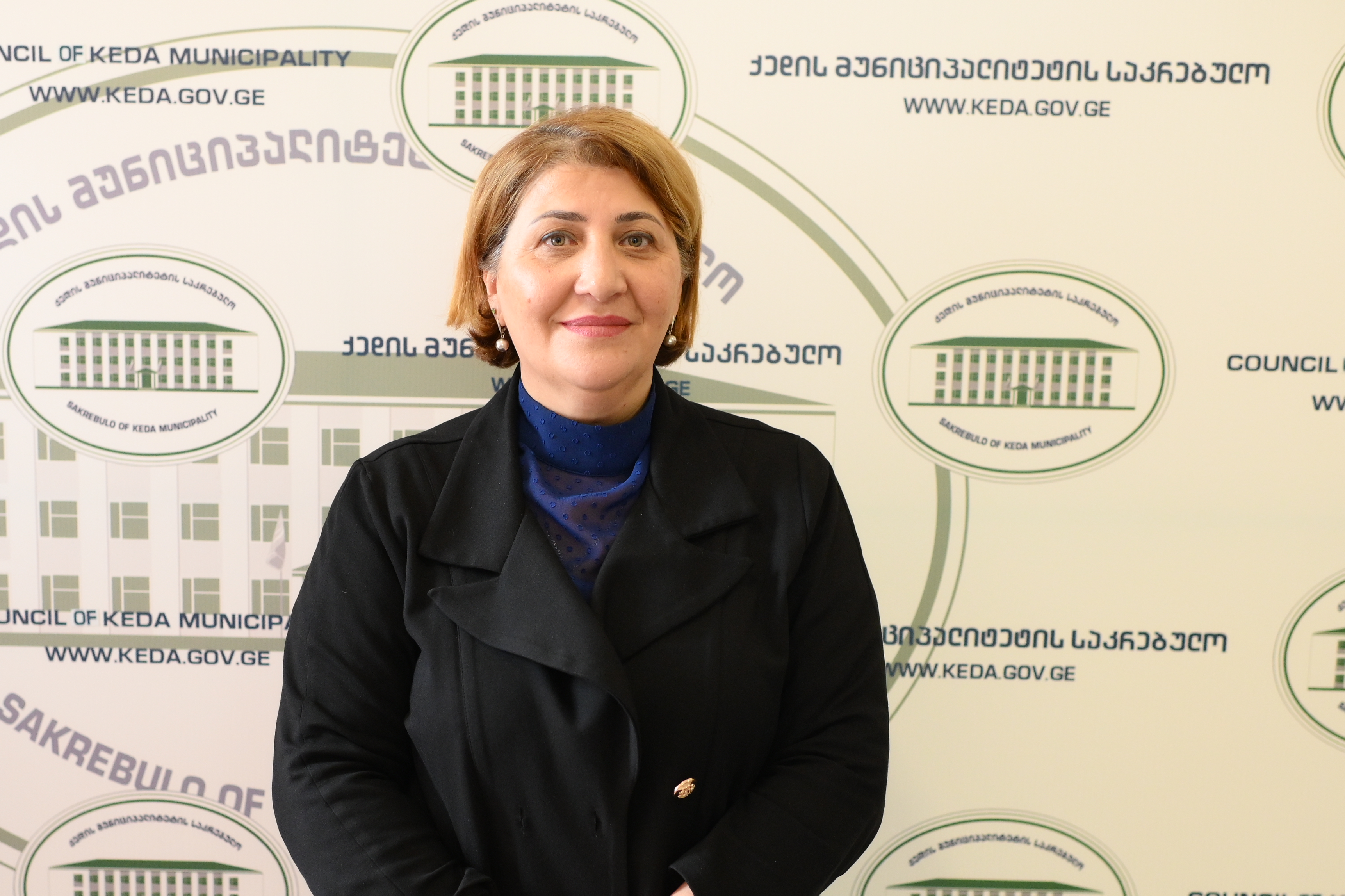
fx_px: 1718
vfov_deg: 29.1
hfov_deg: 42.7
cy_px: 586
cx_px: 580
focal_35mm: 46
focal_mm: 35
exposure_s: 1/125
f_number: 2.8
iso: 3200
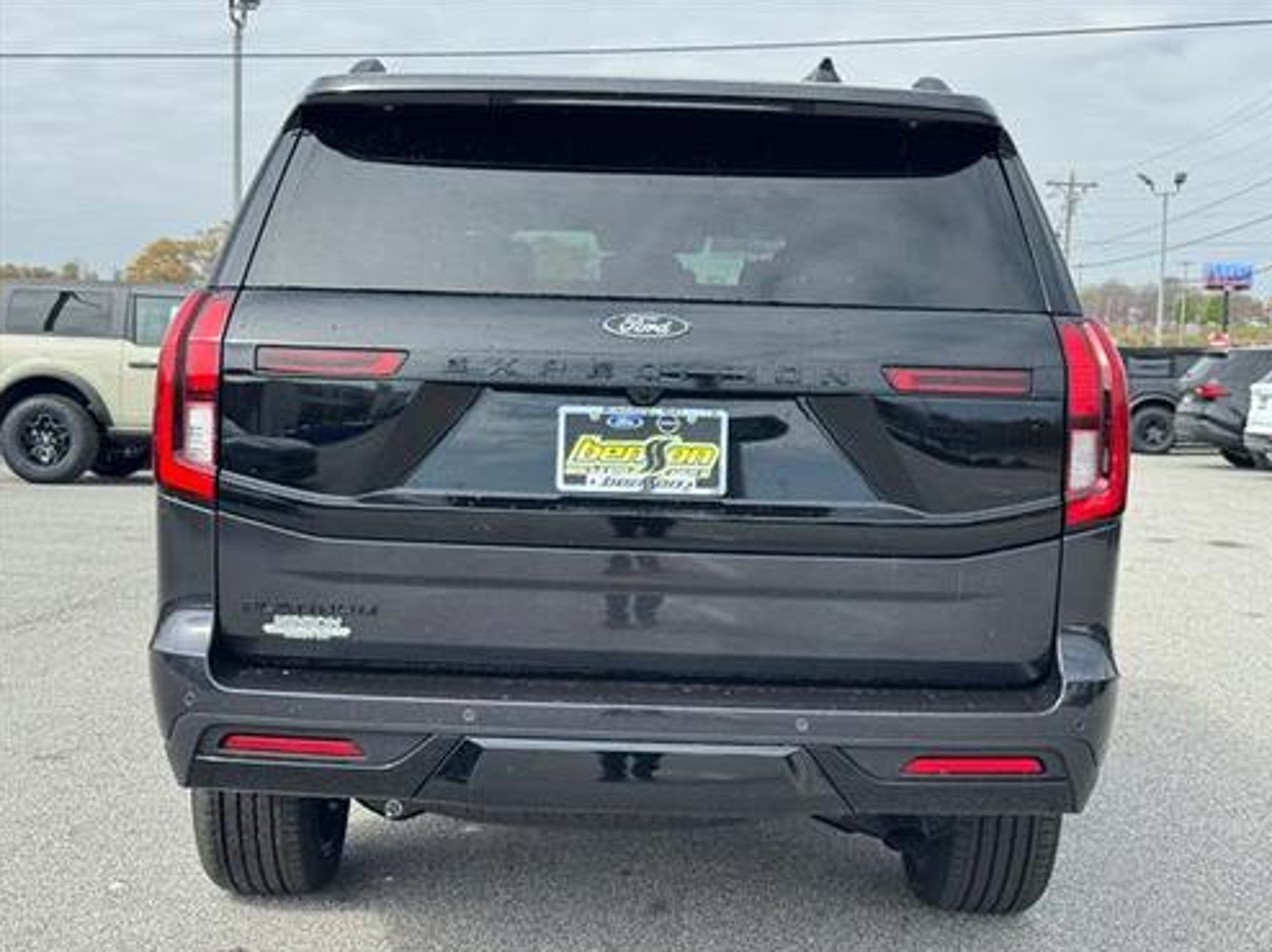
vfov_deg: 29.7
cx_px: 641
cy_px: 481
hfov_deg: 38.9
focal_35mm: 49
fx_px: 1800
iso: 64
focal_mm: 6.76
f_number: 1.78
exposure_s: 1/1524
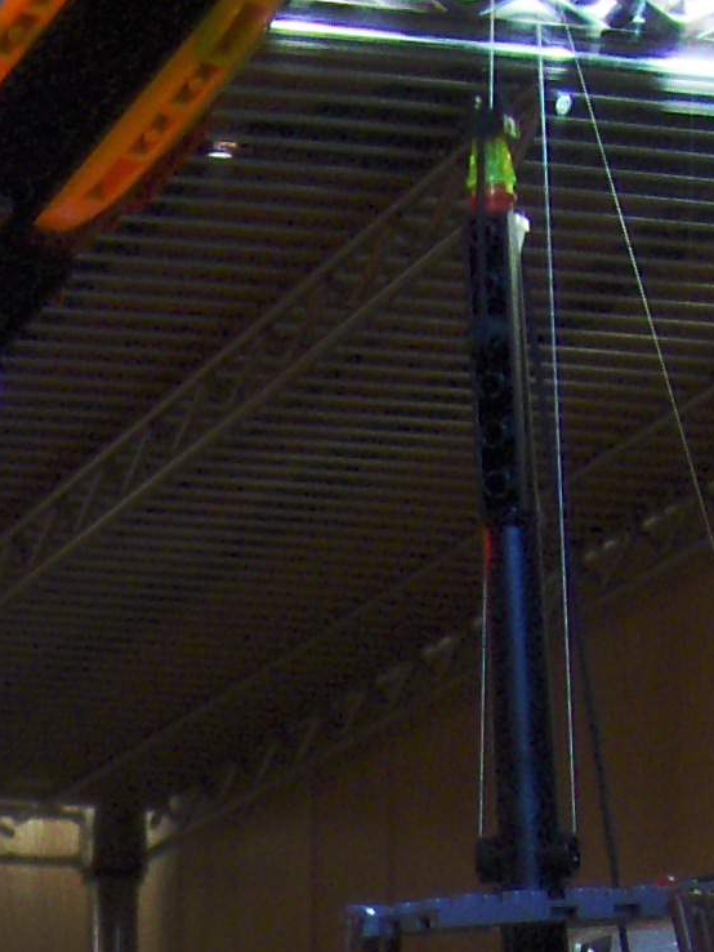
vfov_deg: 10.3
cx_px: -302
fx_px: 4755
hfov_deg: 8.4
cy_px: 2021
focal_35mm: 173
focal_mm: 7.5
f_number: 2.8
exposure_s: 3.97
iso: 100
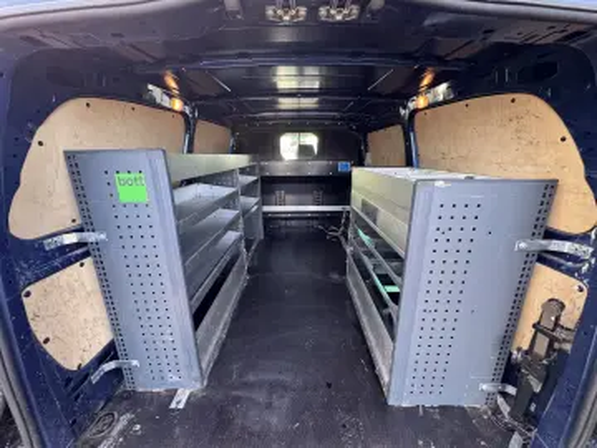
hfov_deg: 102.1
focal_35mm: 14
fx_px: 241
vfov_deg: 85.7
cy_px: 224
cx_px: 298
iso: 320
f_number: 2.2
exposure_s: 1/99
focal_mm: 2.22
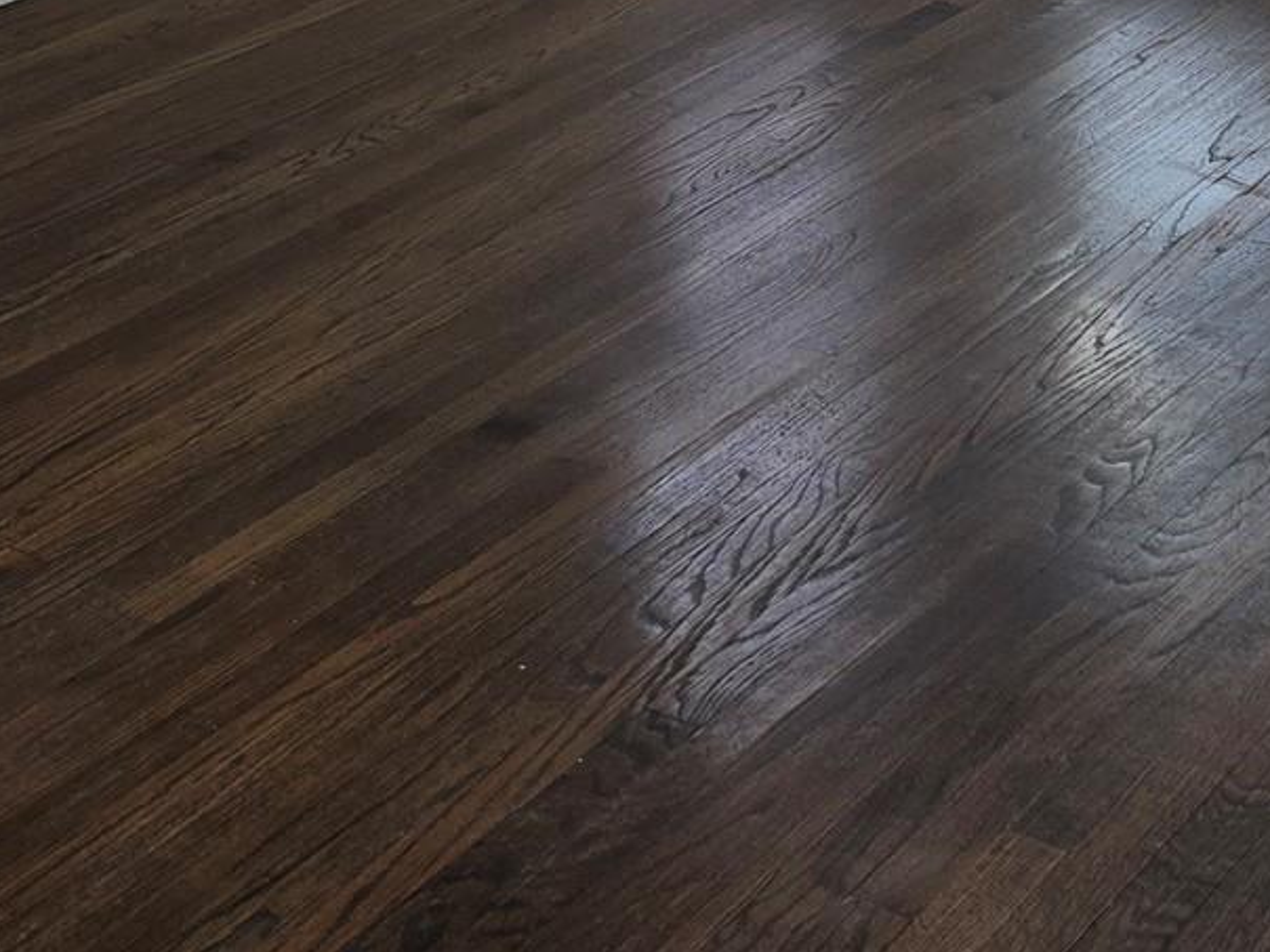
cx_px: 791
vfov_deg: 16.7
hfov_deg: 25.0
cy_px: -591
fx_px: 2862
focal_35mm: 78
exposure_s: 1/120
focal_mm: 6.3
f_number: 1.7
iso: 32
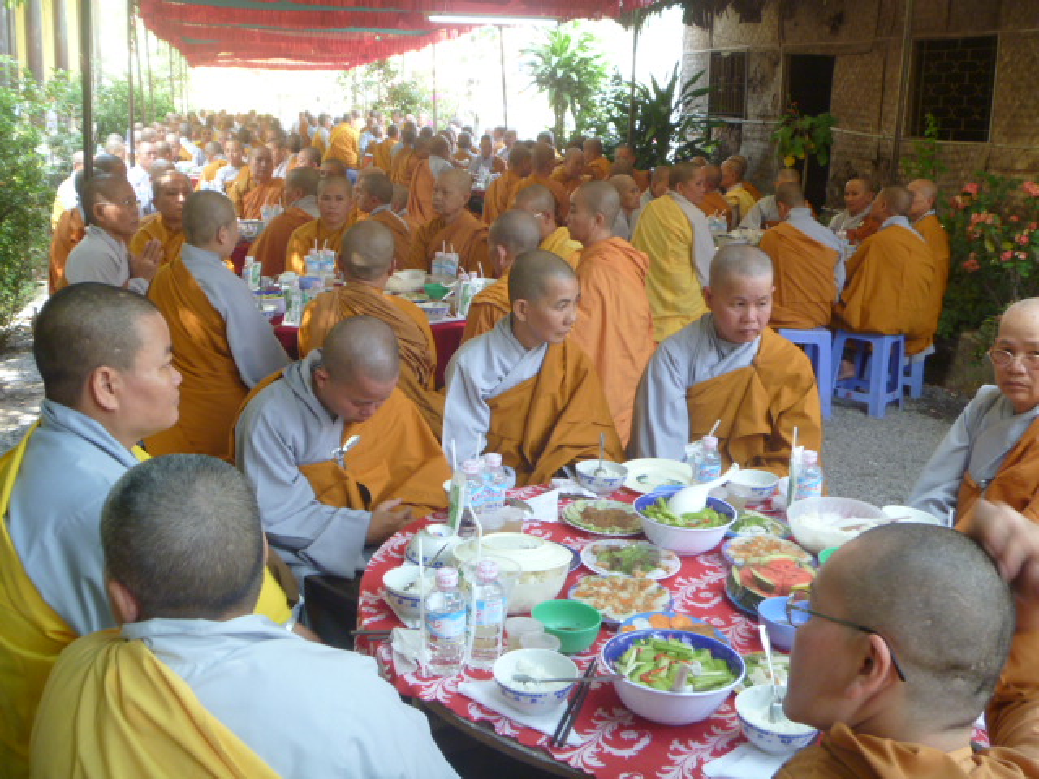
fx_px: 1051
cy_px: 390
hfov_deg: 52.6
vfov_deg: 40.7
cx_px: 520
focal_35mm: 35
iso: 125
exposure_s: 1/30
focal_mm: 6.3
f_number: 3.5
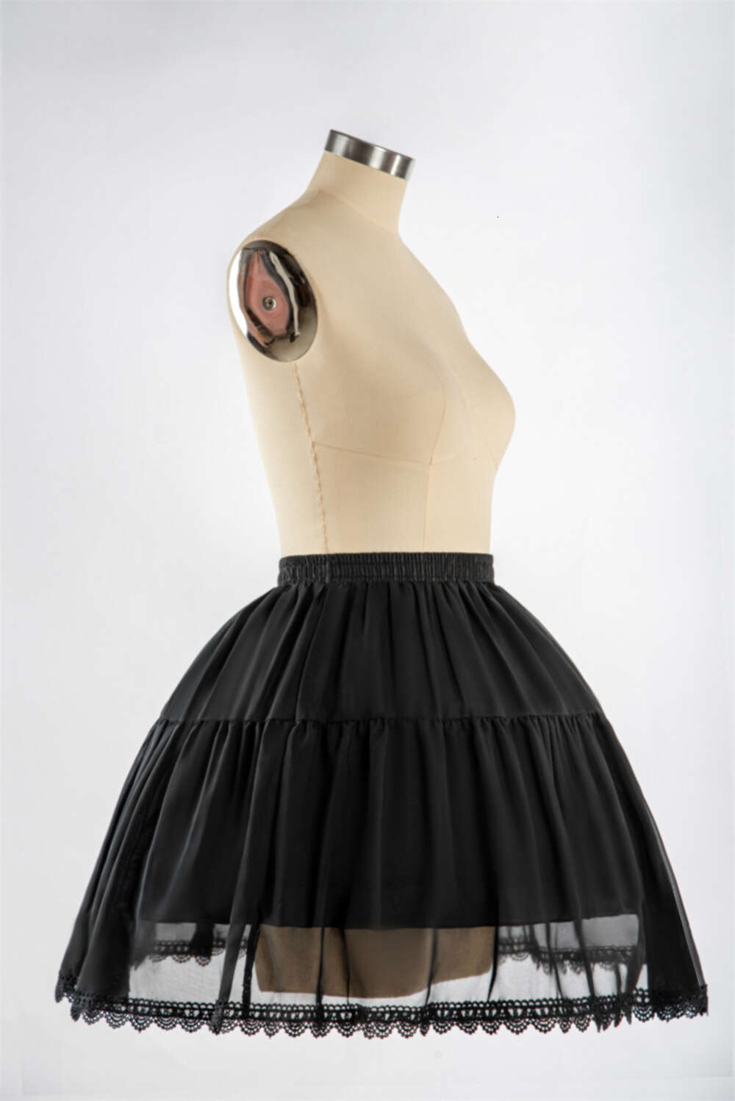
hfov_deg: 14.4
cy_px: 550
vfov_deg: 21.5
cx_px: 368
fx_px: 2906
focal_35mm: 95
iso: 100
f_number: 8
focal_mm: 95
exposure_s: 1/160
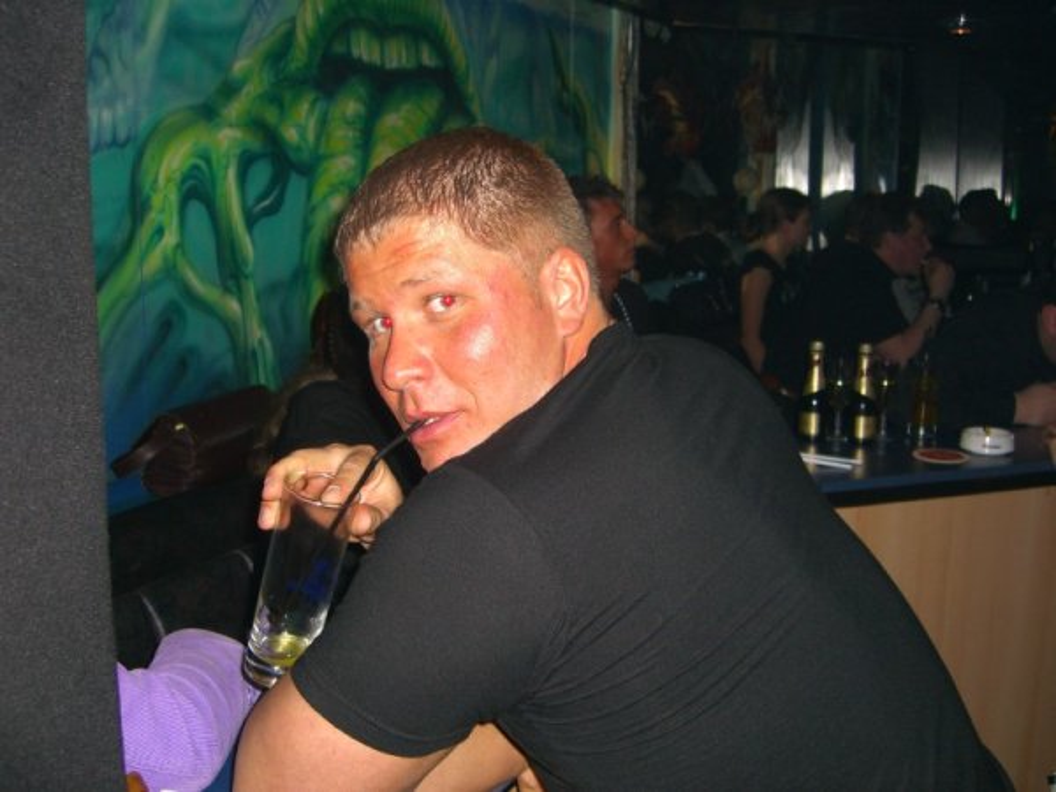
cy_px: 396
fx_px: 1159
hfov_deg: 49.0
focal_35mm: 38
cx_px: 528
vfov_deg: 37.7
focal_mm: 7.9
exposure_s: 1/60
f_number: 2.8
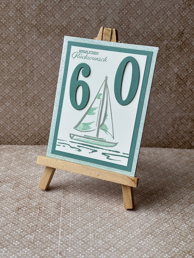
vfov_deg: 39.7
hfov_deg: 30.3
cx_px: 97
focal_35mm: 48
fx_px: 359
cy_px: 129
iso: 64
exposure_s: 1/430
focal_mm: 6.86
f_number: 1.78
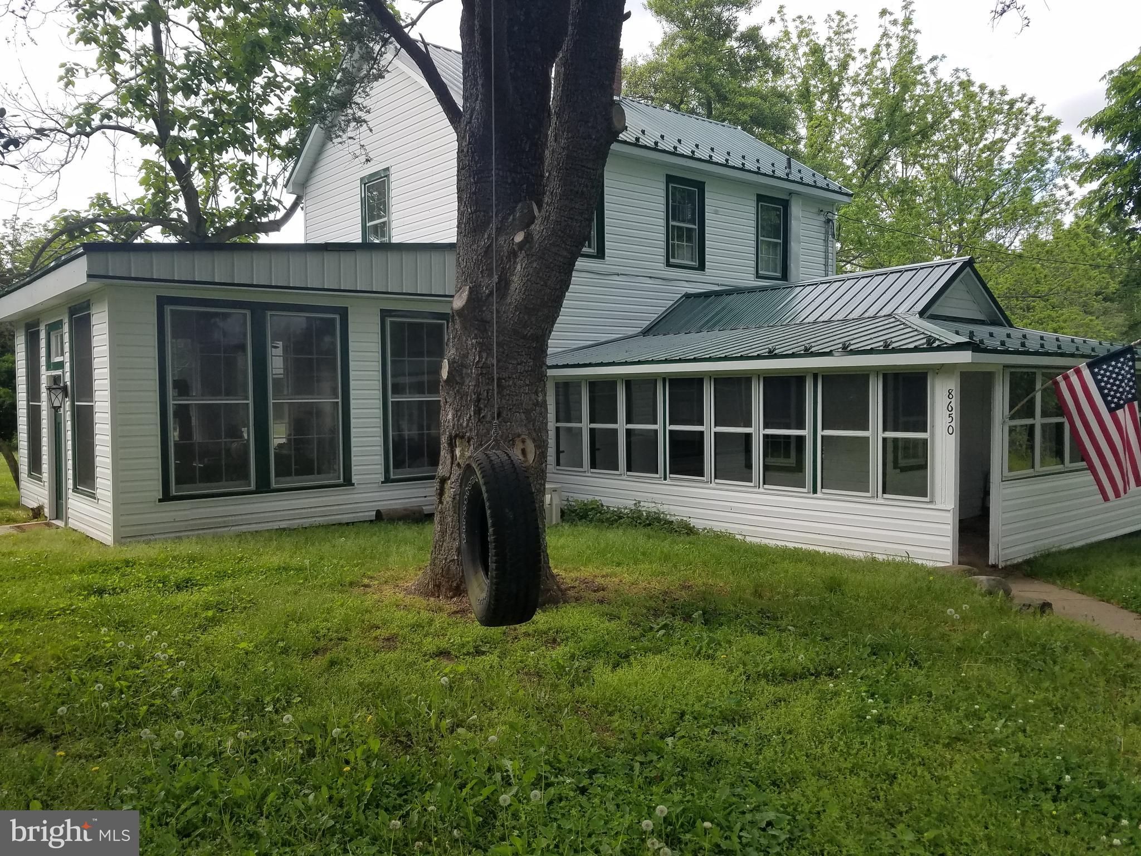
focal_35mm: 26
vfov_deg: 53.1
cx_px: 570
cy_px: 428
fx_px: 857
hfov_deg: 67.3
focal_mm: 4.2
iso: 50
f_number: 1.7
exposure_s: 1/944
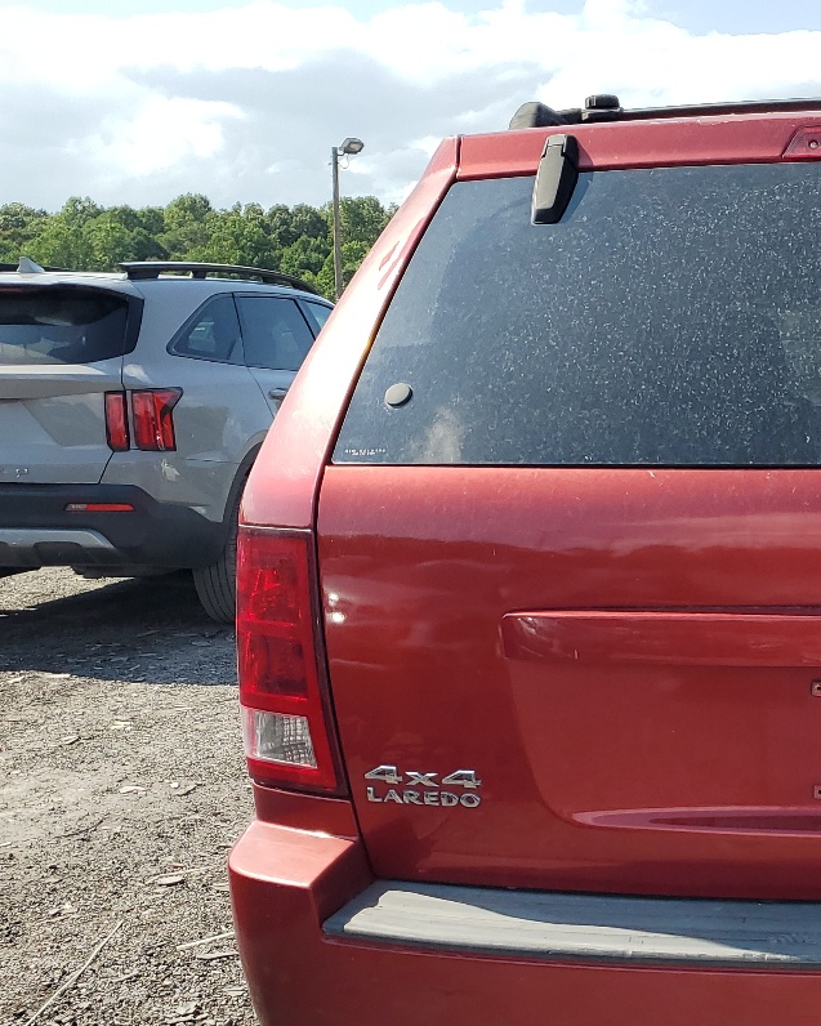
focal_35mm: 51
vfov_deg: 36.4
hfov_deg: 27.5
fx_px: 1549
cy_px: 660
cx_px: 871
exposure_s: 1/2000
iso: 50
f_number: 1.5
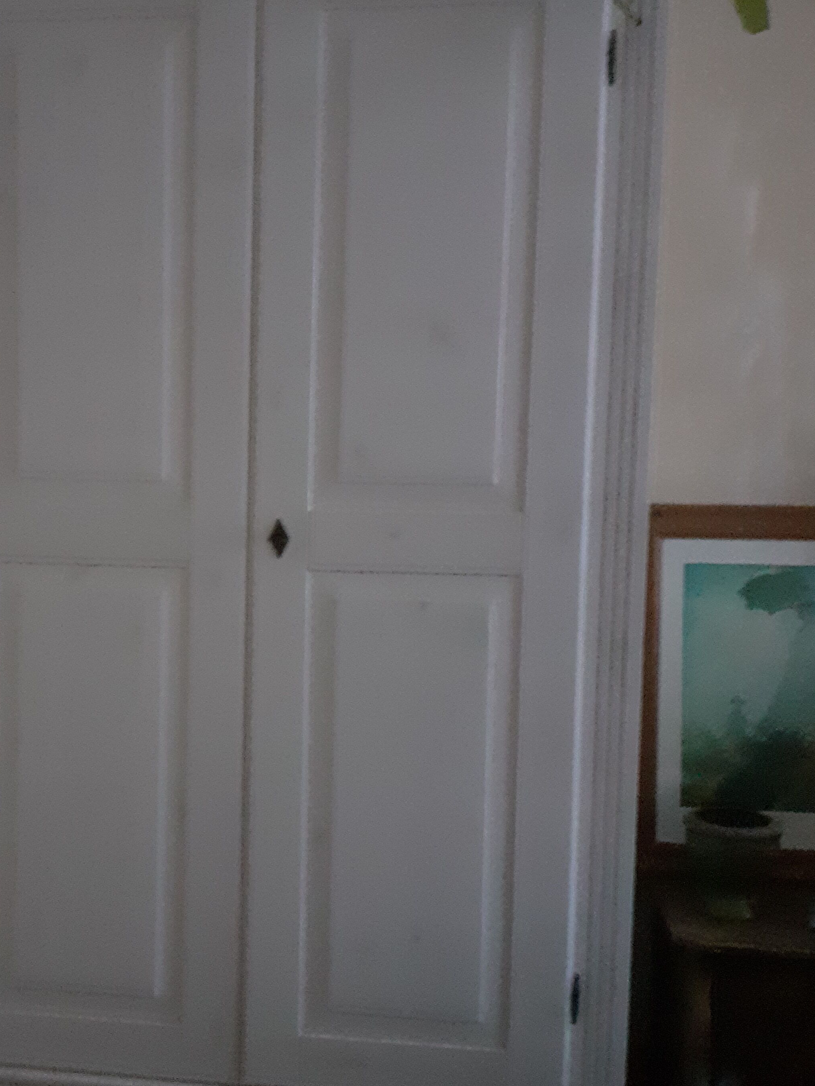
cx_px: 249
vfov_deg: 45.8
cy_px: 569
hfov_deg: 34.7
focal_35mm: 41
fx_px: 1287
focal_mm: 3.6
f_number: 1.9
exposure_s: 1/10
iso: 1250
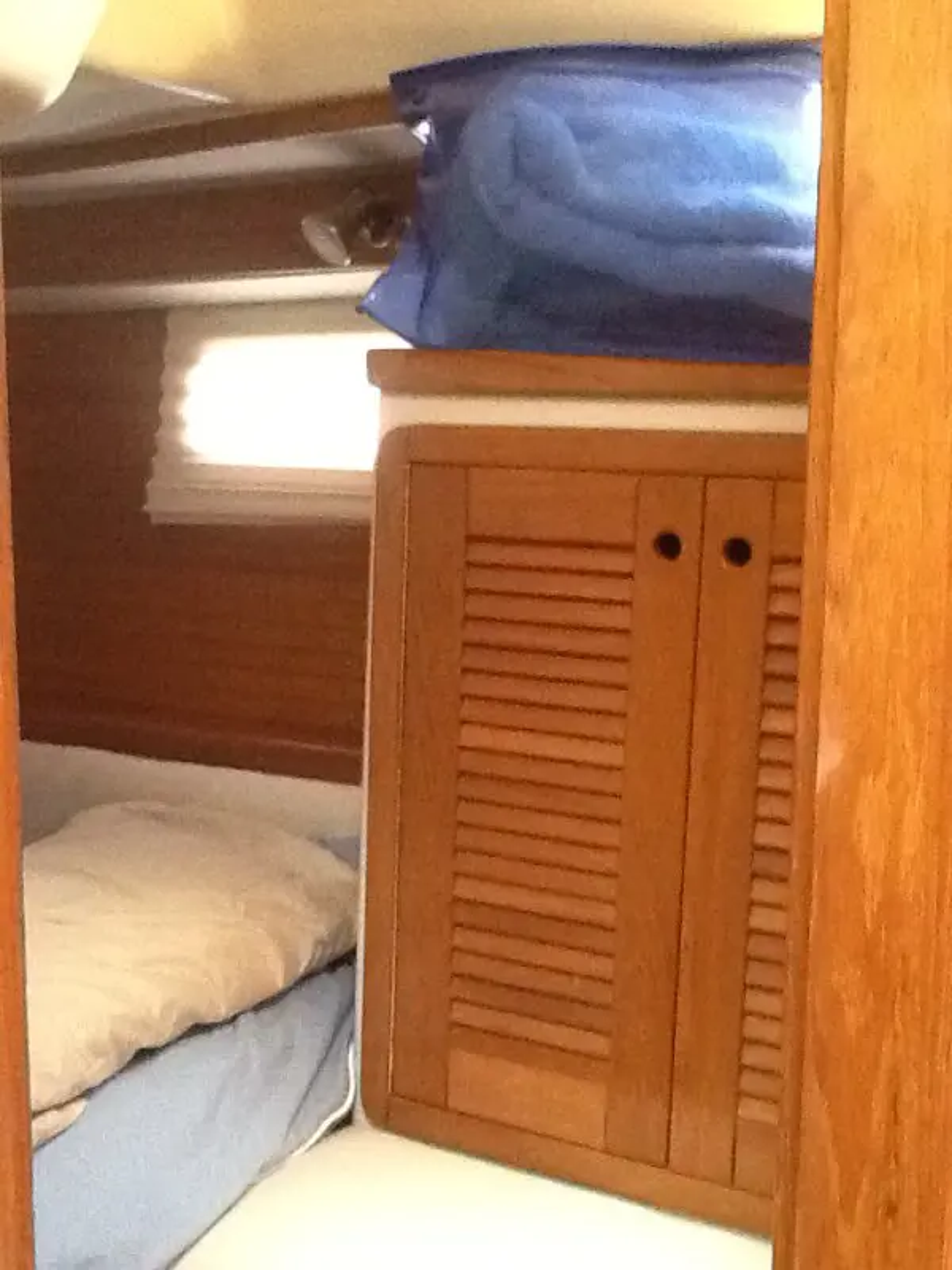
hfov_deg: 32.9
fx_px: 1613
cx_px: 476
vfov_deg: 42.9
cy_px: 635
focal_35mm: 44
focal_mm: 2.03
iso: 500
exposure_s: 1/15
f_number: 2.4
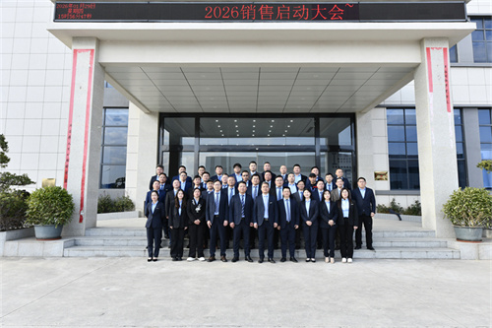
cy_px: 164
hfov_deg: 73.8
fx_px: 328
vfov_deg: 53.1
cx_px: 246
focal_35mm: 24
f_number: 8
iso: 500
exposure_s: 1/250
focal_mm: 24
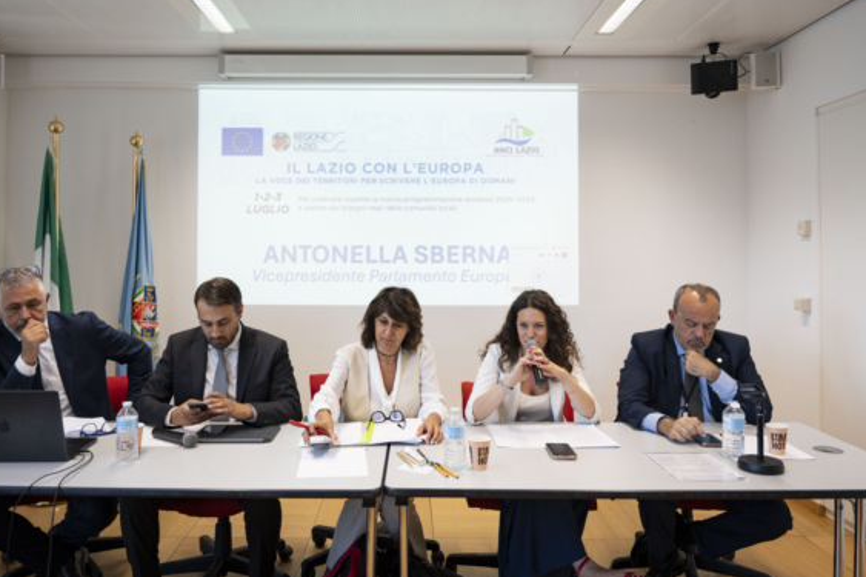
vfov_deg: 44.7
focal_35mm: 29
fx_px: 697
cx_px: 406
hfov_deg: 63.6
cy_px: 235
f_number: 2.8
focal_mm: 24
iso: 640
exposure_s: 1/320
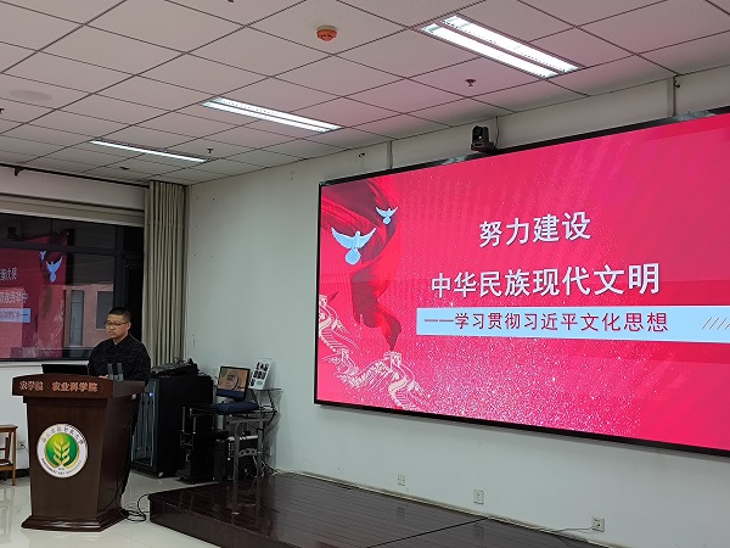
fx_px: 822
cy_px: 274
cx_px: 365
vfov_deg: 36.8
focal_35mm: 39
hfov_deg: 47.9
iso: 250
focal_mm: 5.35
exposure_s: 1/100
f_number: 1.7
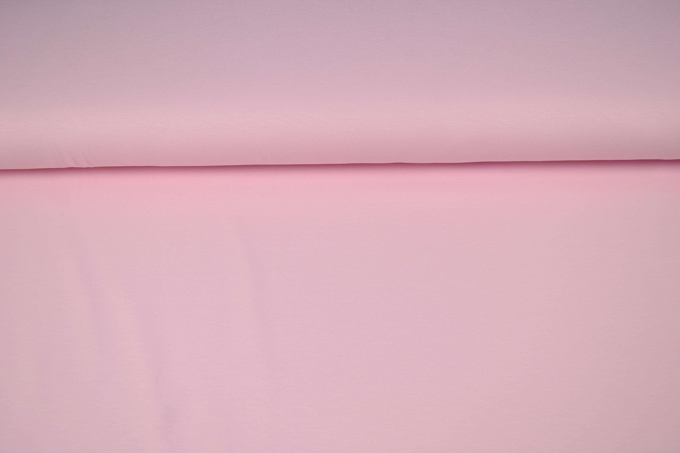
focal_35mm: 33
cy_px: 226
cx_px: 340
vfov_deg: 40.0
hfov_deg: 57.2
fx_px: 623
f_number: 5
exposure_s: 1/50
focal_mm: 22
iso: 100
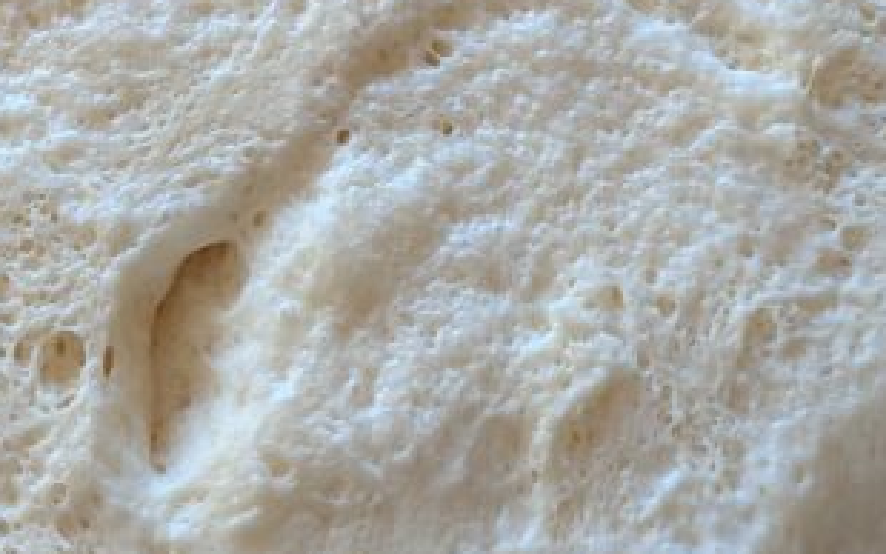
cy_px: 186
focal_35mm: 84
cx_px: 211
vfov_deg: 15.5
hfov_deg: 24.3
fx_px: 2029
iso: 67
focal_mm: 4.53
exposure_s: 1/33.3
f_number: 1.7
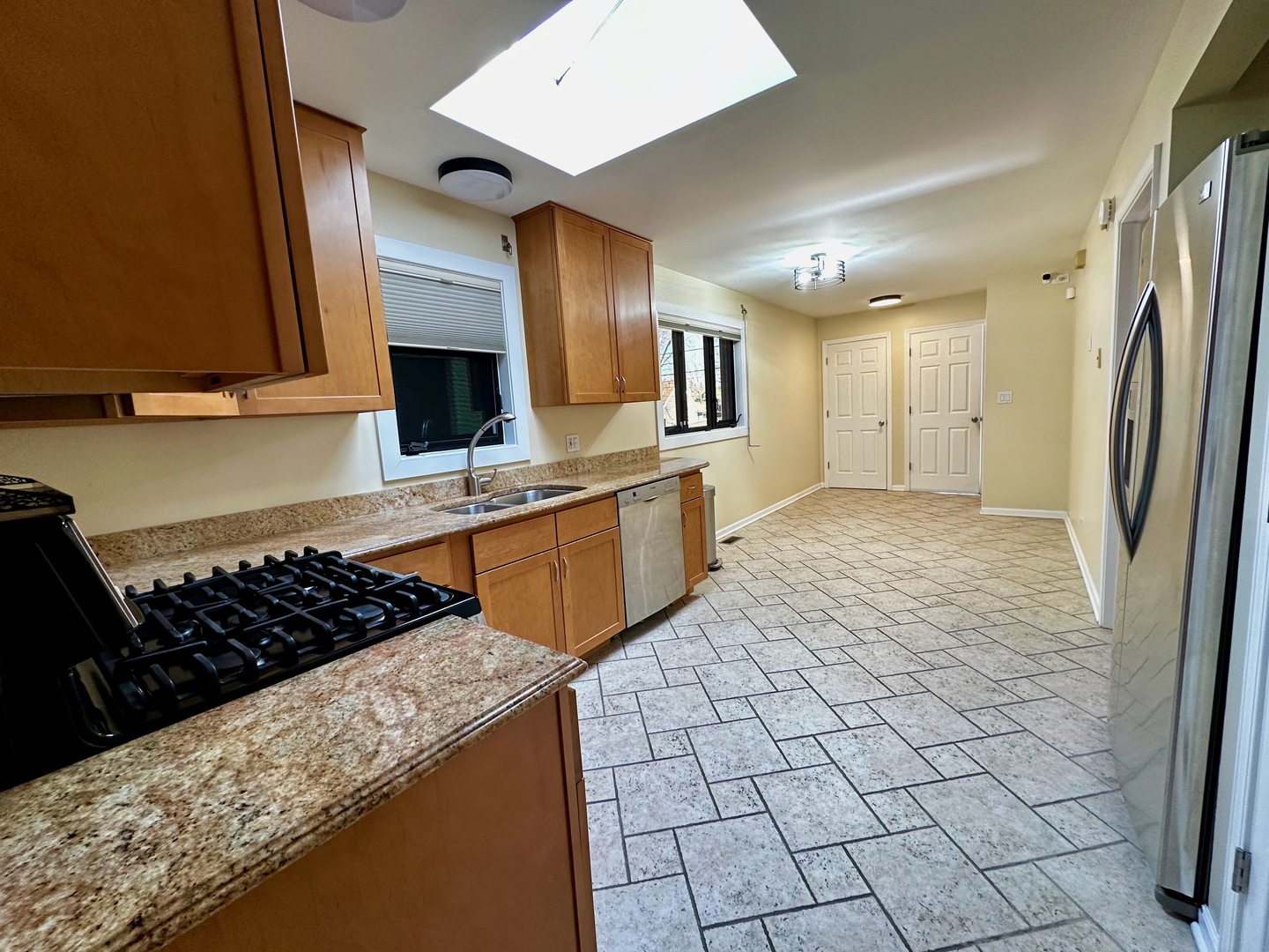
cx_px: 634
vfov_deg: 85.7
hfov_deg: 102.1
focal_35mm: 14
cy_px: 476
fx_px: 513
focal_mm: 2.22
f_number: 2.2
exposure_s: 1/60
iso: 200
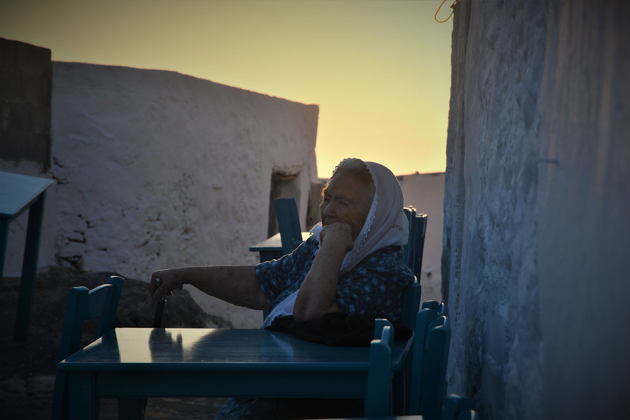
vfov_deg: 10.8
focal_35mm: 127
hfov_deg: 16.1
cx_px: 315
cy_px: 210
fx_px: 2222
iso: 160
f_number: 8
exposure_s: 1/250
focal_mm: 85
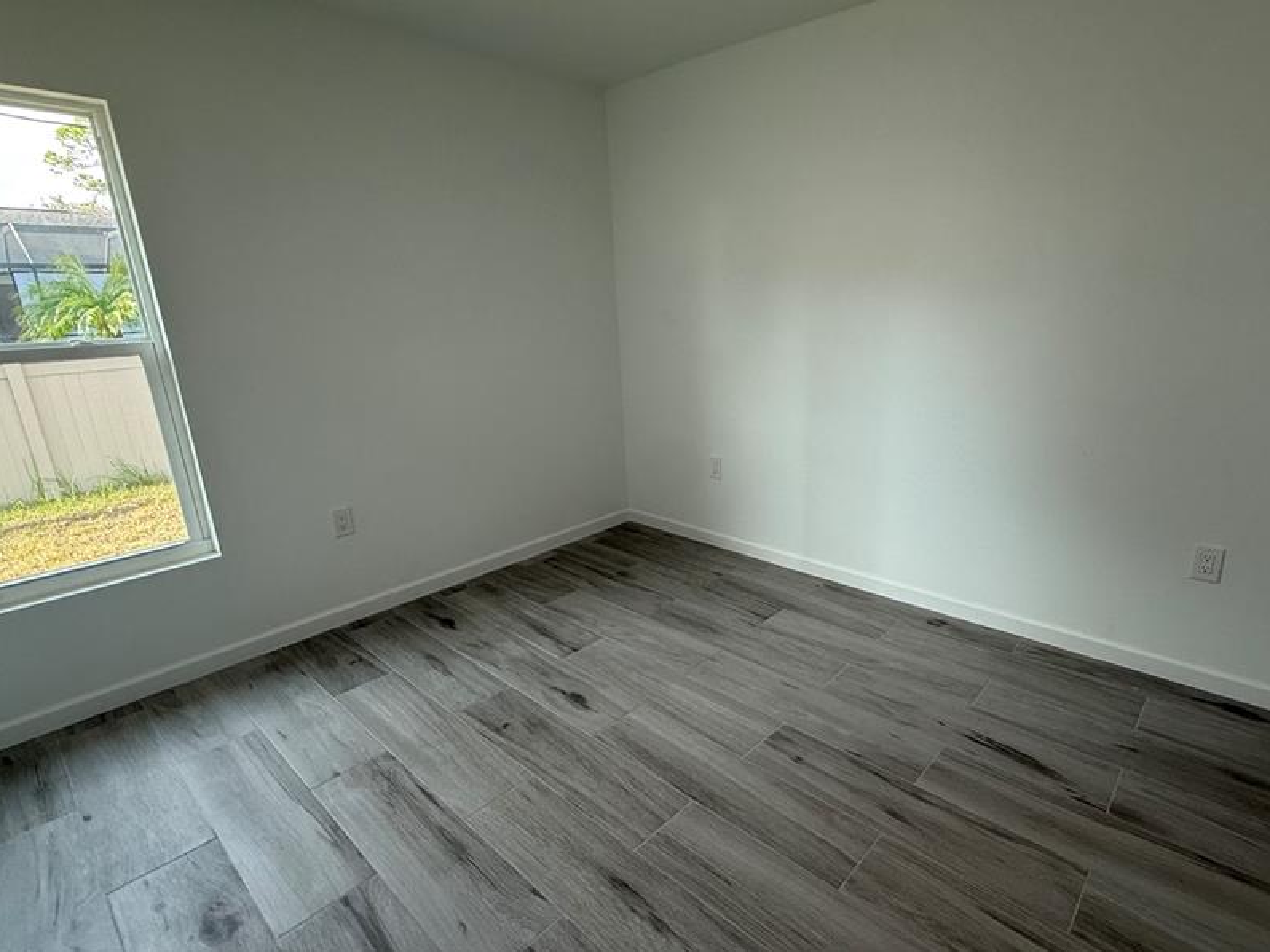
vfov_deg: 71.6
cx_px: 710
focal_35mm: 18
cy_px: 485
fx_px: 660
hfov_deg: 87.4
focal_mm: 2.22
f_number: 2.2
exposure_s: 1/120
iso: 160
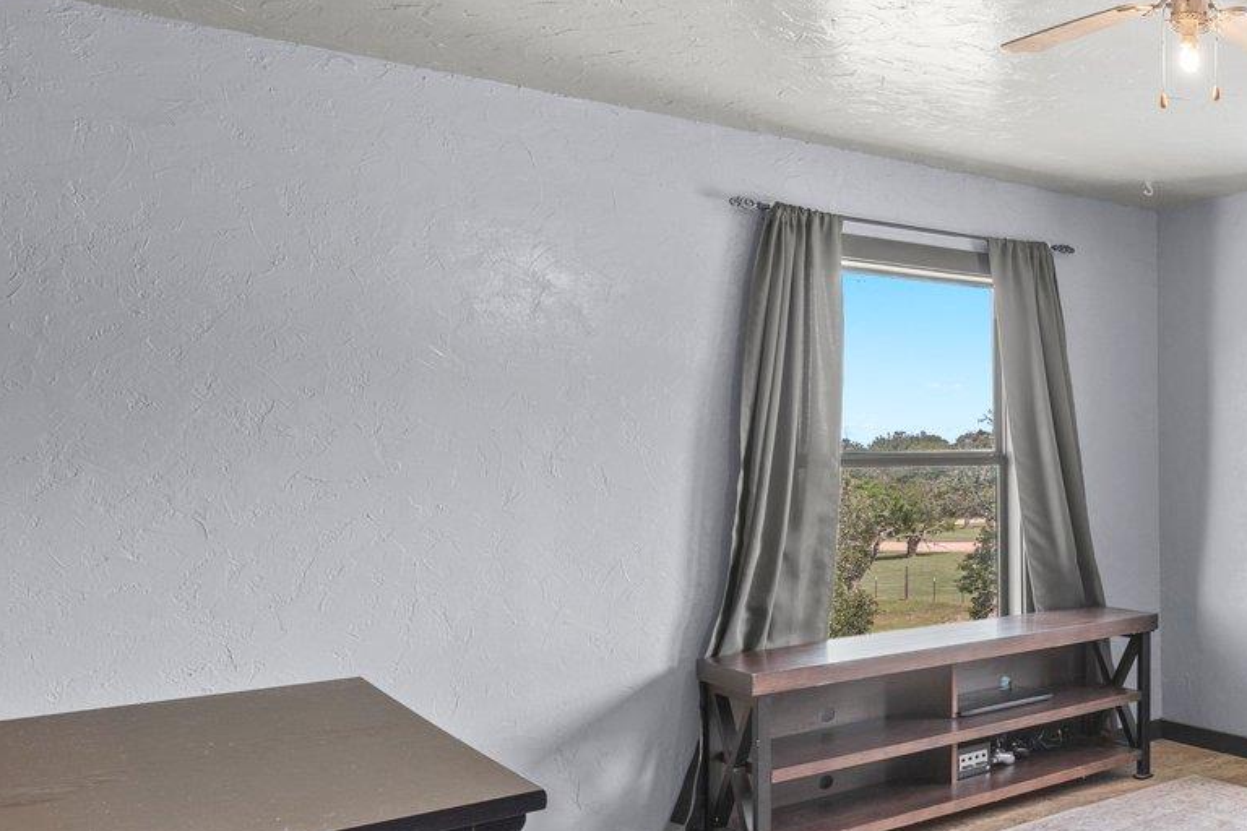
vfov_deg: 41.1
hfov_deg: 43.0
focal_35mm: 32
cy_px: 442
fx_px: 1108
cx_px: 1424
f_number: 8
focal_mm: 12
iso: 100
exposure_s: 1/15
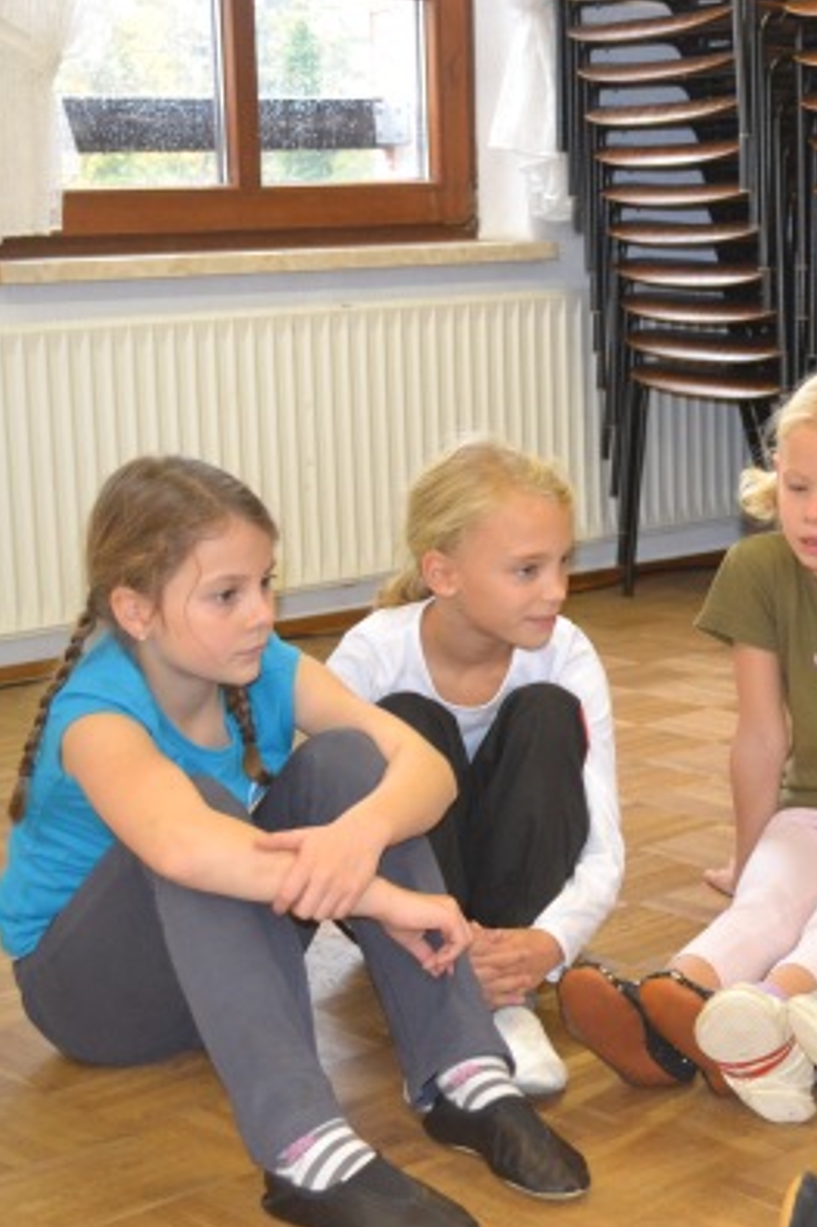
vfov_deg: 27.7
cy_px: 615
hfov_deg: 18.2
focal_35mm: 73
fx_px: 2487
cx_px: 826
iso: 1400
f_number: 4.8
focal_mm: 32
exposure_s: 1/60
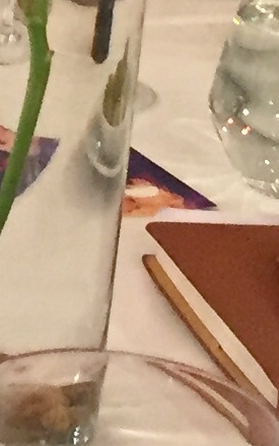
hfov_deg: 5.6
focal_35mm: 228
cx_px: -258
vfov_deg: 9.0
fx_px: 2774
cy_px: -194
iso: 250
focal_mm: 4.15
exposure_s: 1/17
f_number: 2.2
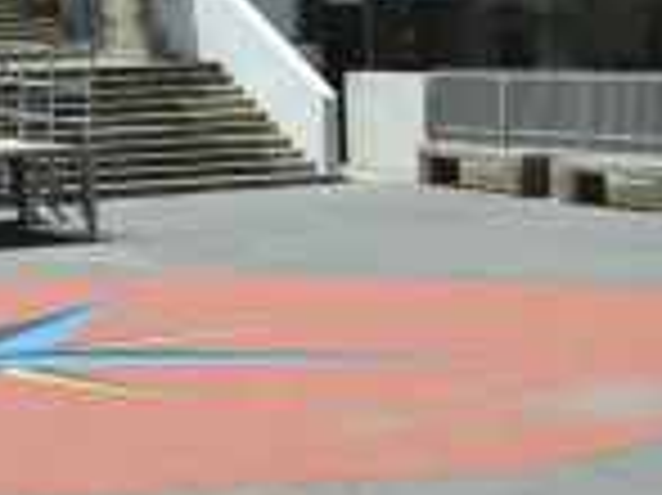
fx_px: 2952
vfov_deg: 9.5
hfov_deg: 12.6
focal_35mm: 154
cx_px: -50
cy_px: 4
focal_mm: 35
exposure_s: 1/125
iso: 250
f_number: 5.6
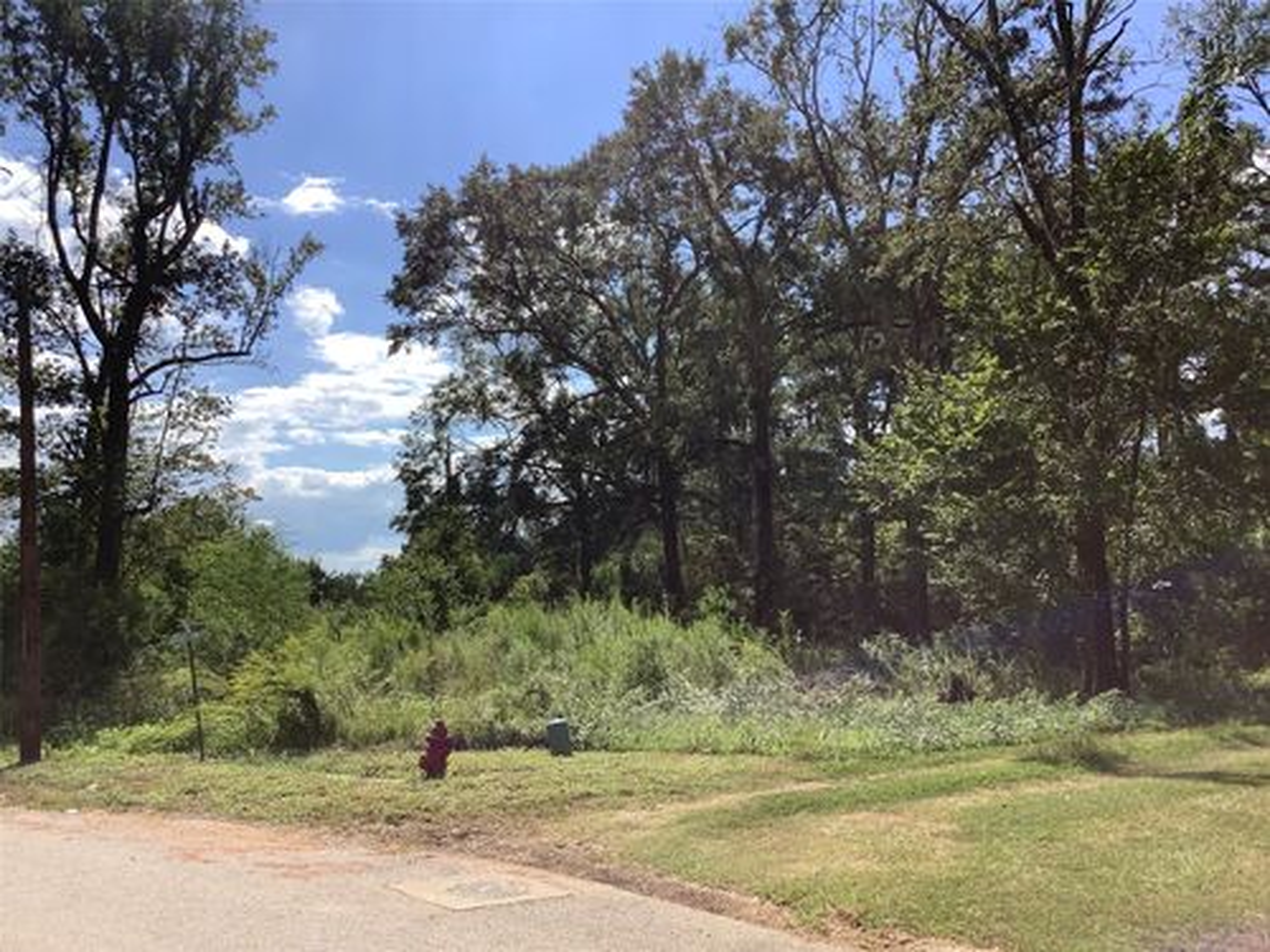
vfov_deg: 45.4
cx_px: 635
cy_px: 476
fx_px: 1137
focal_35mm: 31
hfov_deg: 58.4
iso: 25
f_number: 2.4
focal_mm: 3.3
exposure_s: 1/1698
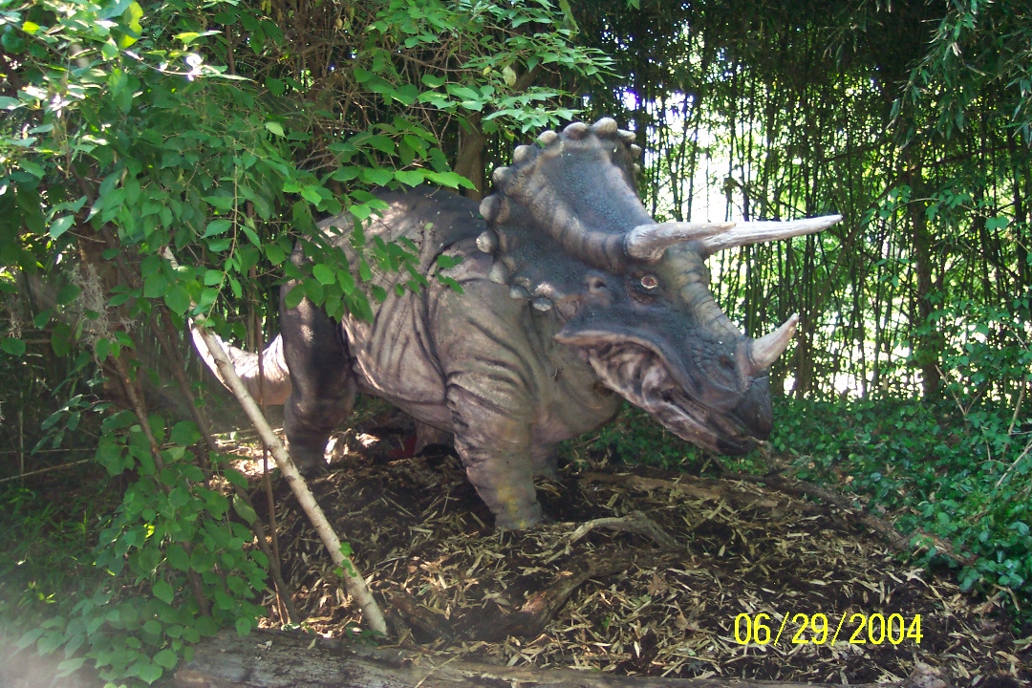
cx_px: 516
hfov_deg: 50.7
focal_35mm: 38
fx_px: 1089
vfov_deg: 35.1
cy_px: 344
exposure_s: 1/30
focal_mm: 8
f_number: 2.8
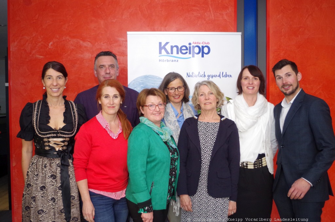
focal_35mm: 34
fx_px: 316
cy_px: 111
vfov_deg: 38.7
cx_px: 168
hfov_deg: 55.9
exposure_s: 1/50
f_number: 4
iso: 1600
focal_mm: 23.13
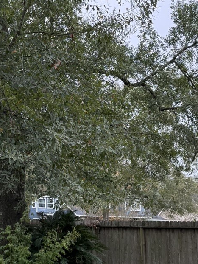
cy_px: 102
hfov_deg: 18.6
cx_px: 63
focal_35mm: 79
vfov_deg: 24.6
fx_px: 602
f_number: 1.78
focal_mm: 6.76
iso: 100
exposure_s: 1/593
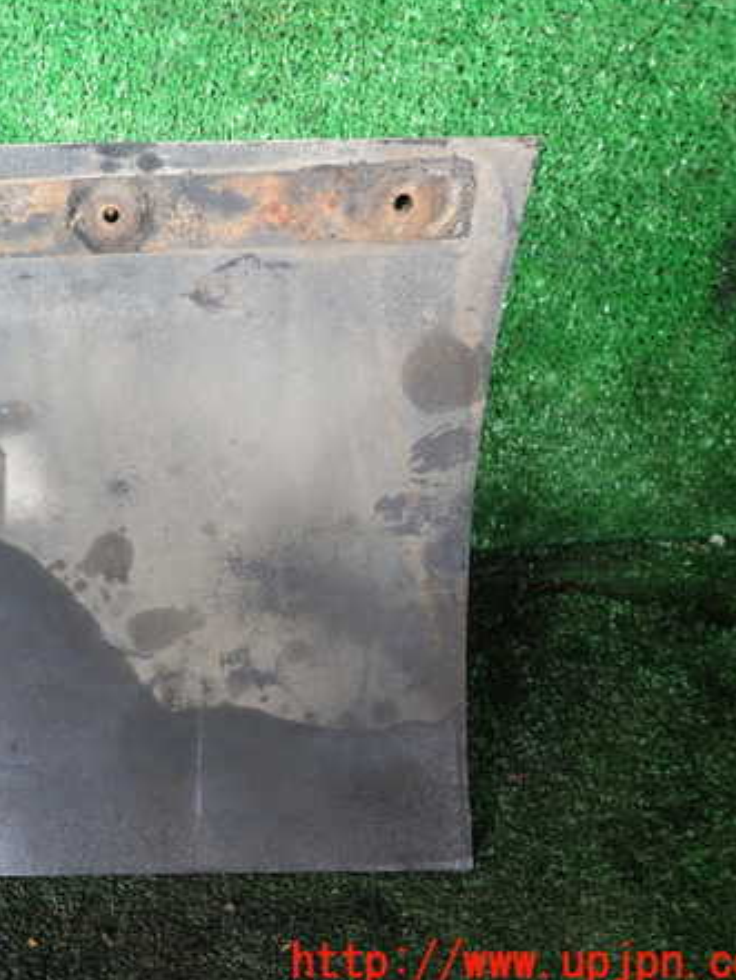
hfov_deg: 39.8
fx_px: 963
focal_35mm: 34
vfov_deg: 53.9
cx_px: 127
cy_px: 491
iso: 160
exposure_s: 1/60
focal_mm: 4.5
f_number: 2
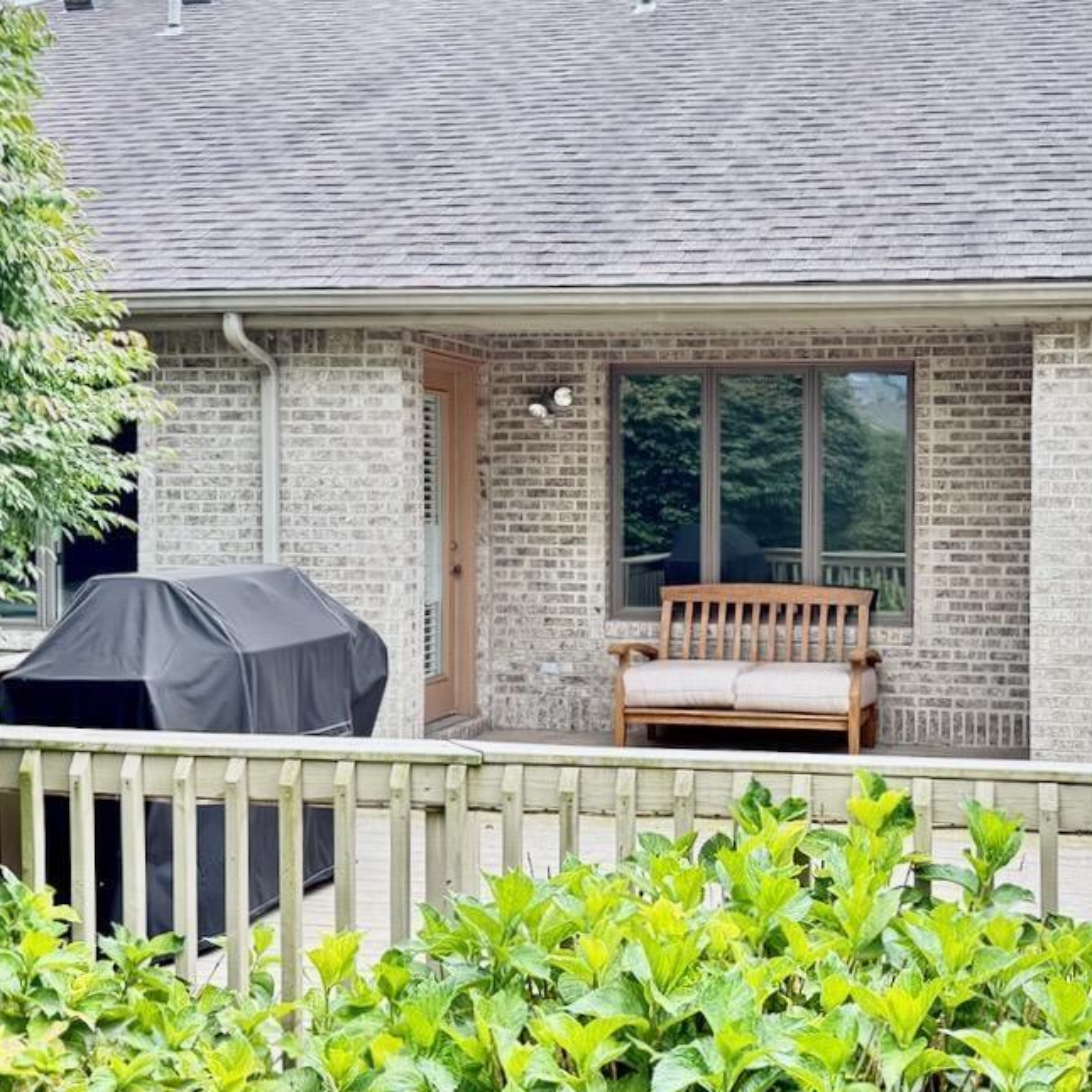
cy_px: 512
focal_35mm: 42
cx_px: 818
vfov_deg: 40.0
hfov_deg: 39.0
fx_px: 1499
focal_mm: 6.76
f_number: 1.78
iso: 100
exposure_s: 1/473
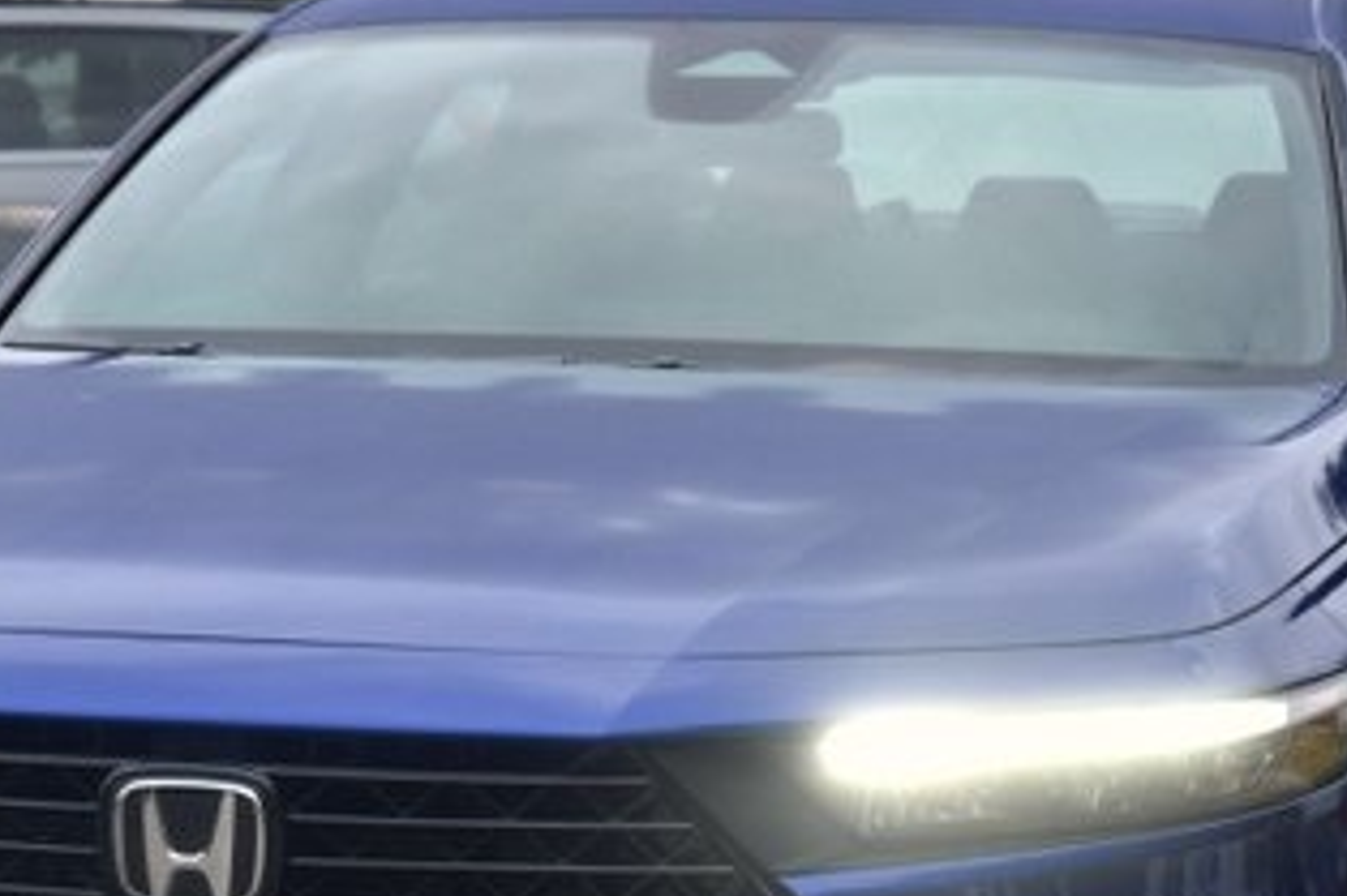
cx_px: 631
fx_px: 5946
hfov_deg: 12.9
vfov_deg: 8.6
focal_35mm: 159
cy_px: 710
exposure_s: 1/160
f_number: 6.3
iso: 400
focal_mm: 52
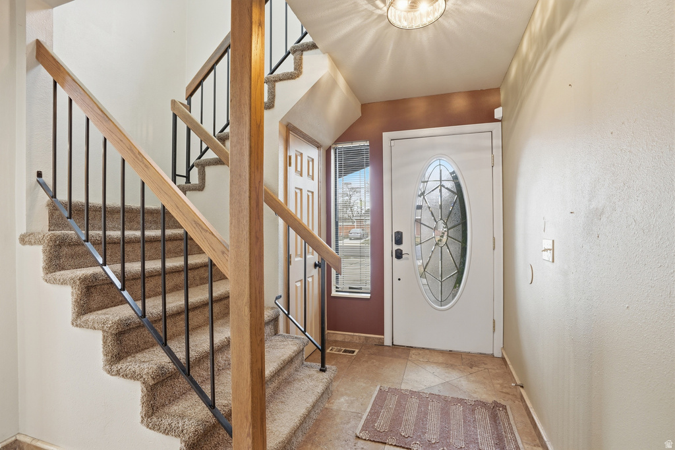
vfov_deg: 73.8
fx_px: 300
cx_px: 338
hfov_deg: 96.7
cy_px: 225
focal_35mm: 16
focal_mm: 16
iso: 250
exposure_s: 1/50
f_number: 9
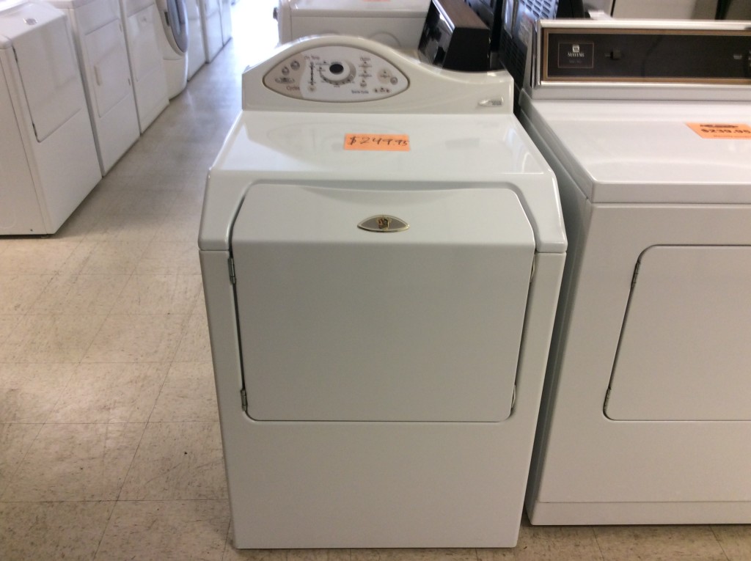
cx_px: 376
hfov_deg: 56.9
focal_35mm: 32
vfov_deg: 44.1
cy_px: 280
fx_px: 693
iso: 40
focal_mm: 3.3
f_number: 2.4
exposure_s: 1/24
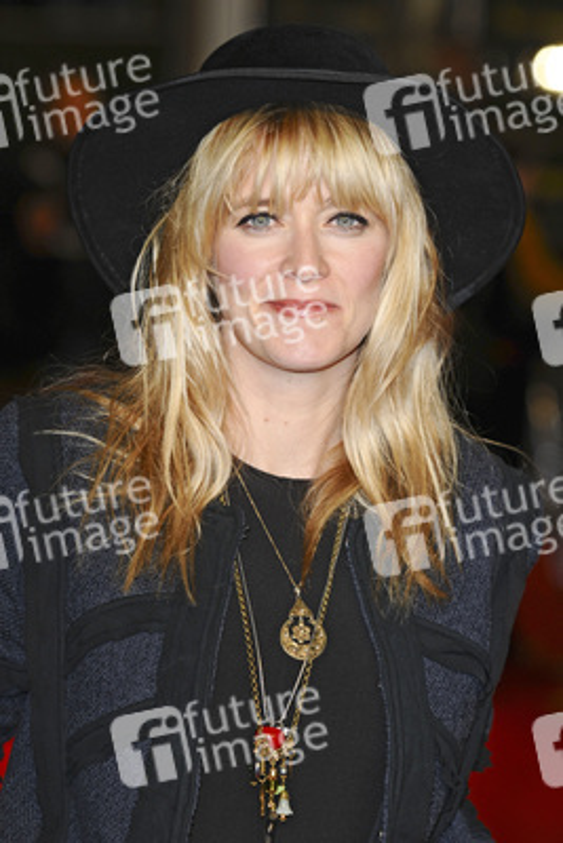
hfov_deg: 7.6
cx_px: 282
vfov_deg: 11.4
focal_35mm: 180
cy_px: 422
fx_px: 4219
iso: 320
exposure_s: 1/200
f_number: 4.5
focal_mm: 120
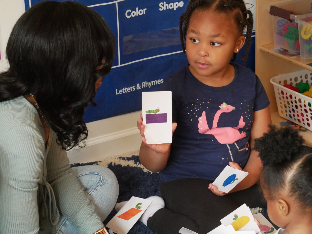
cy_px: 136
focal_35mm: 112
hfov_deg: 17.6
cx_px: 180
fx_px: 1010
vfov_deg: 13.2
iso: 3200
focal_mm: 43
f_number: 5.6
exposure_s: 1/40
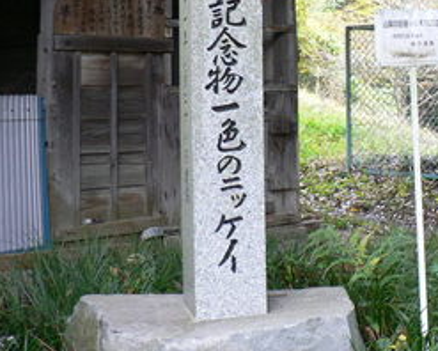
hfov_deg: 25.4
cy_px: 104
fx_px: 921
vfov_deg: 21.5
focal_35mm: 71
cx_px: 440
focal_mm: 6
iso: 150
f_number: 2.8
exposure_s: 1/30
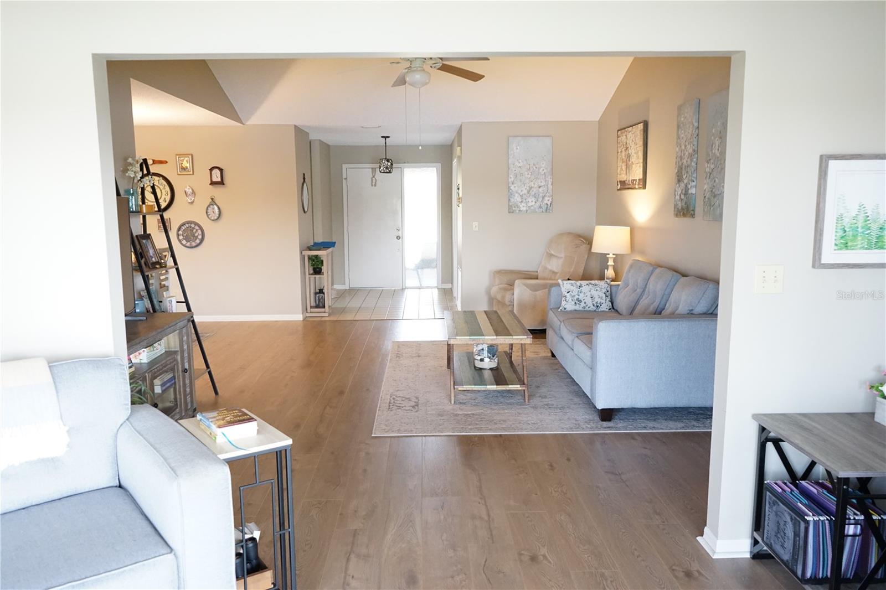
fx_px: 689
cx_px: 443
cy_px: 295
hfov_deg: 65.5
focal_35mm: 28
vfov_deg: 46.4
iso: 5000
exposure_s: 1/60
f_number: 6.3
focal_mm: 28
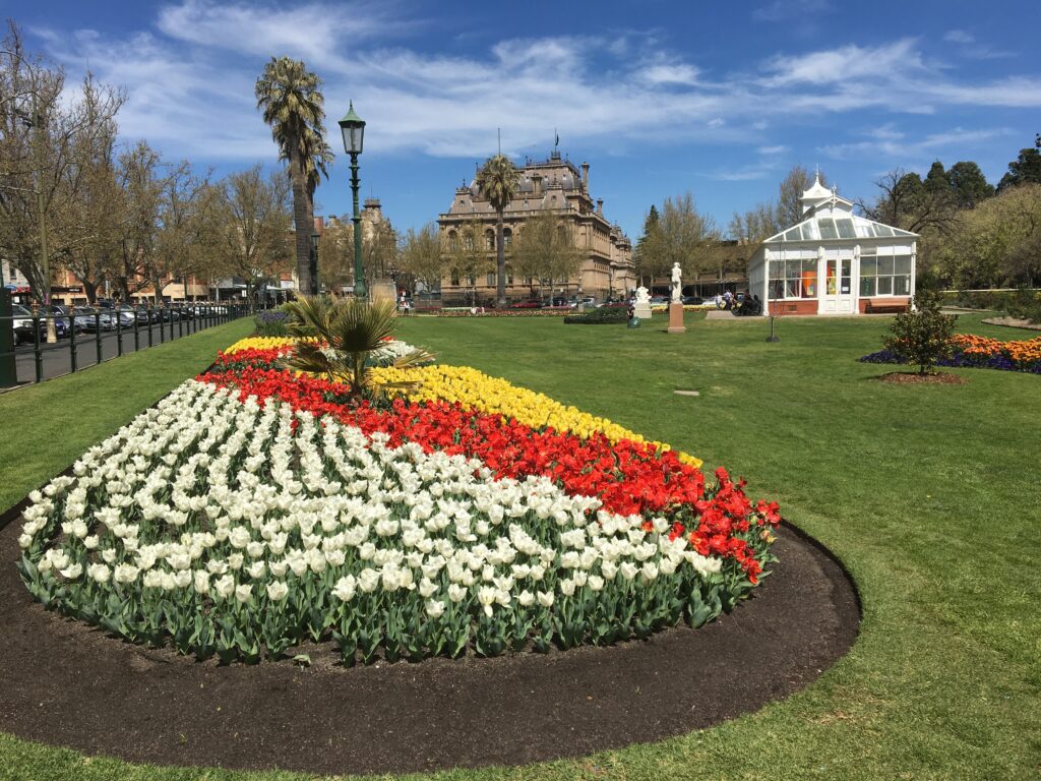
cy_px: 390
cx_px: 520
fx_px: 872
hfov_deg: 61.7
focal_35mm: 29
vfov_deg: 48.2
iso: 25
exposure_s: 1/3077
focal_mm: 4.15
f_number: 2.2
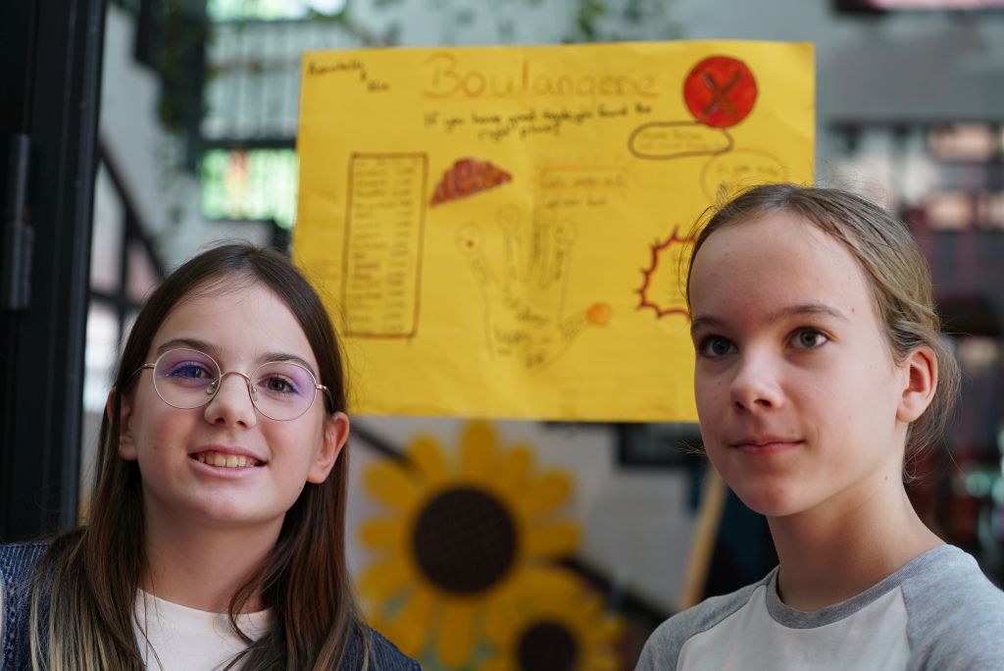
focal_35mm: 70
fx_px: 1953
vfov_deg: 19.5
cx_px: 502
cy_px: 336
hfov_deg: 28.8
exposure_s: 1/160
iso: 500
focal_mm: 70
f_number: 4
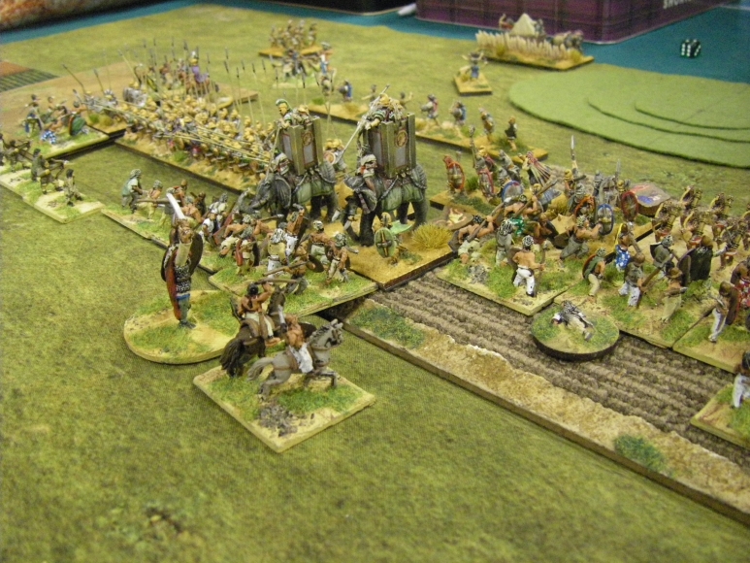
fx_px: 823
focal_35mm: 38
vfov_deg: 37.7
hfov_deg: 49.0
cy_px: 282
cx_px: 375
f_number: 3.5
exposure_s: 1/30
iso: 800
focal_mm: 6.3
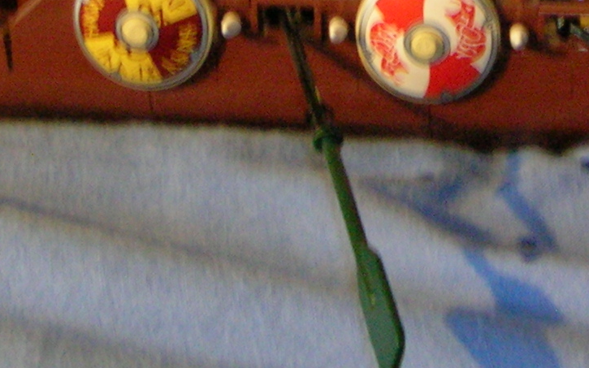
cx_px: 482
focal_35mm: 117
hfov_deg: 17.7
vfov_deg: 10.7
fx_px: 1878
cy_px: -219
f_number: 2.8
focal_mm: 5.8
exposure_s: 1/1.1
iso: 200
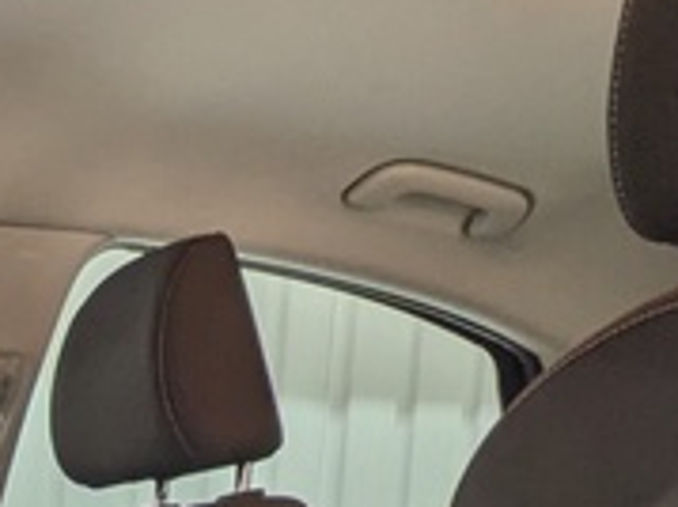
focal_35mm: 80
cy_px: 950
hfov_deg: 21.7
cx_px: -235
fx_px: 1566
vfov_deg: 15.5
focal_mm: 1.83
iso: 79
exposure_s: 1/30
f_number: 2.2
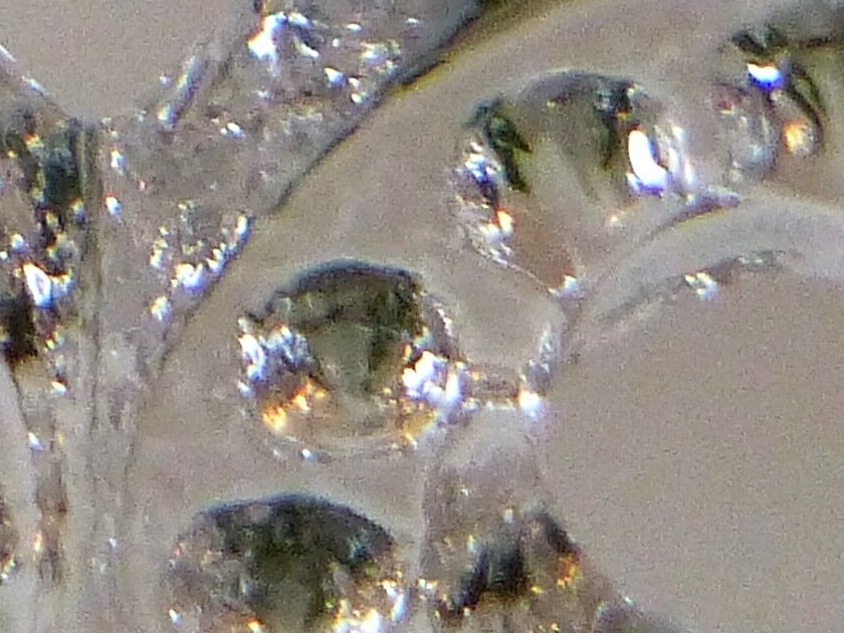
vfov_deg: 0.6
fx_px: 62344
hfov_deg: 0.8
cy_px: 727
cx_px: 553
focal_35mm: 2557
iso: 400
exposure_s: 1/80
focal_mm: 88.7
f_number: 2.8
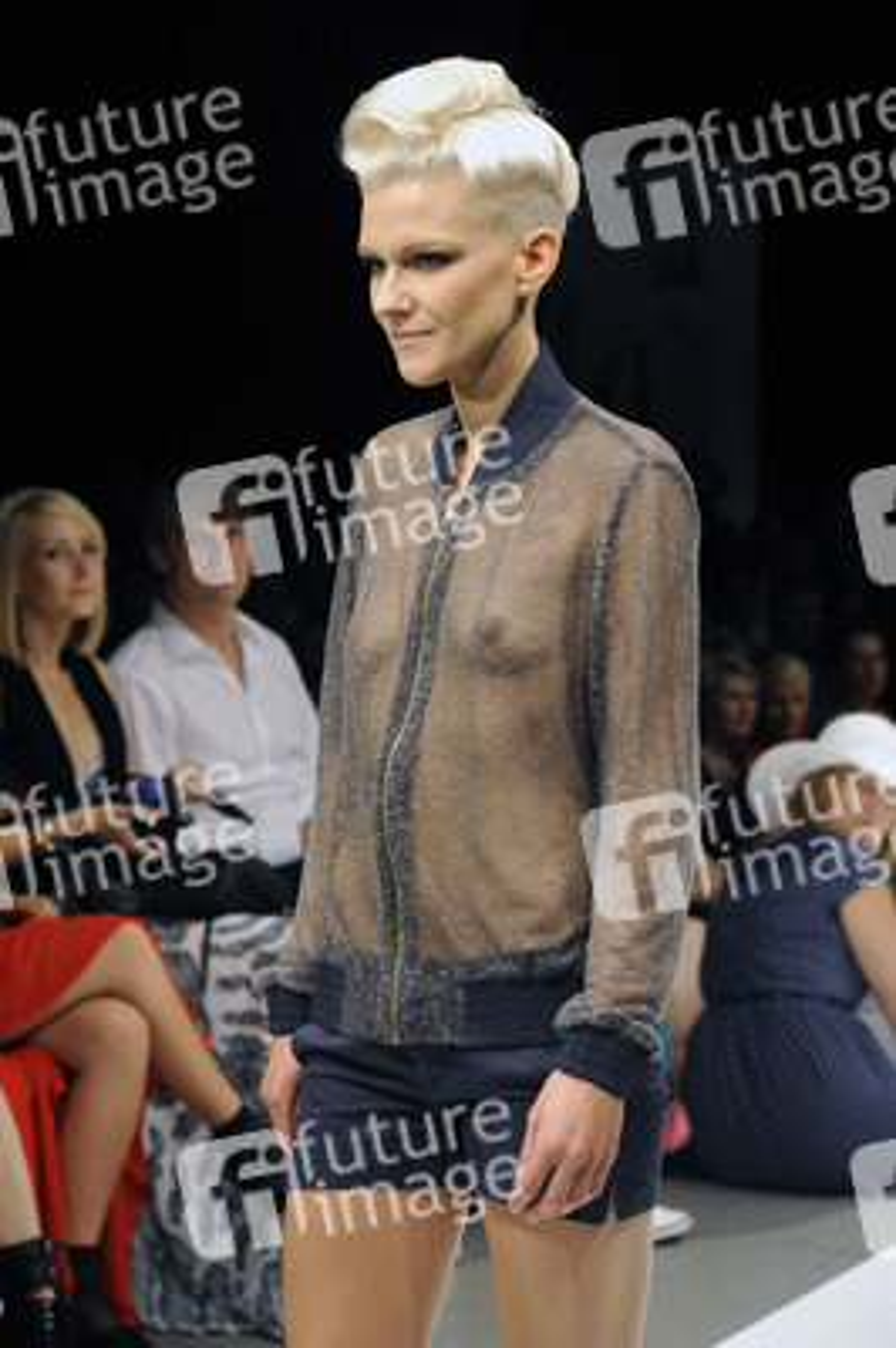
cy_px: 674
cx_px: 448
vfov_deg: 20.8
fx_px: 3665
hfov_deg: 13.9
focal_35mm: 98
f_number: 5.6
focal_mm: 98
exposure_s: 1/200
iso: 1600
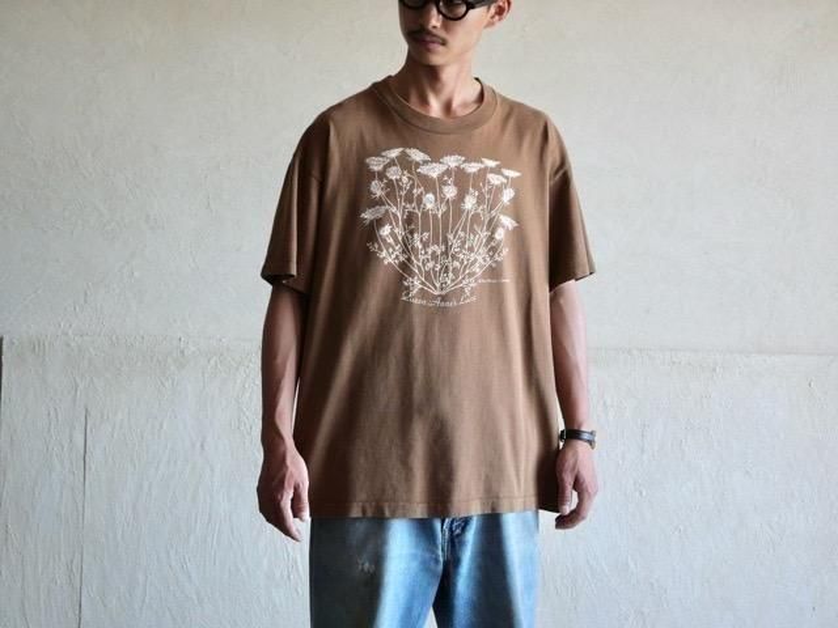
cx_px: 419
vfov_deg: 19.4
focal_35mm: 76
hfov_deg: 25.7
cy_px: 314
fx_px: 1840
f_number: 3.9
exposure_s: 1/100
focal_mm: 38
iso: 1250
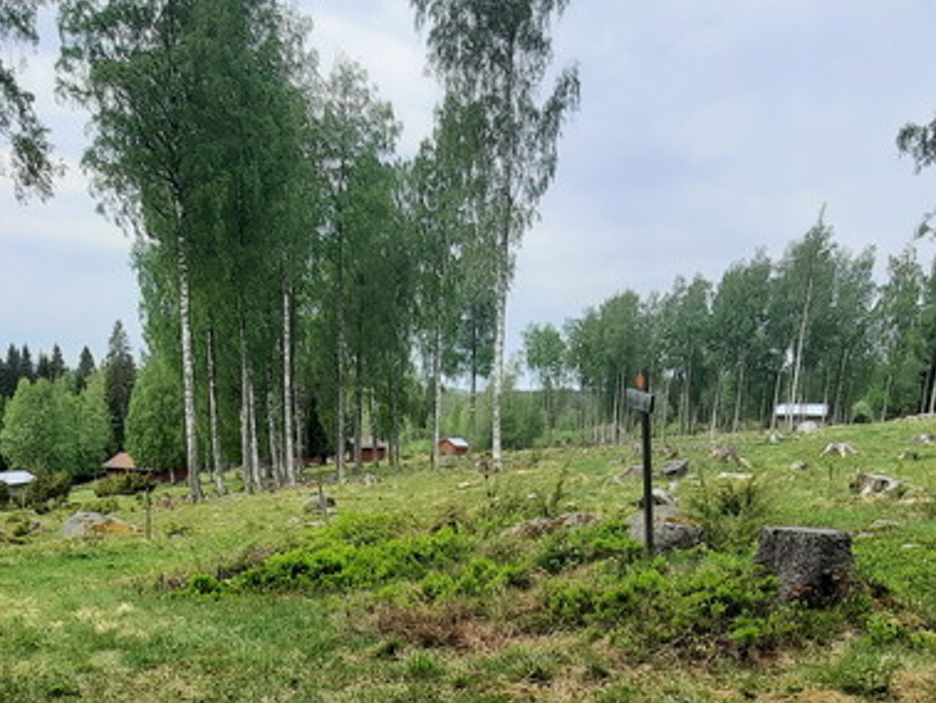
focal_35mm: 33
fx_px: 893
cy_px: 693
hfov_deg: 55.3
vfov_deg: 38.5
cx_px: 446
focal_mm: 1.74
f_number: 2.2
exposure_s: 1/668
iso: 40
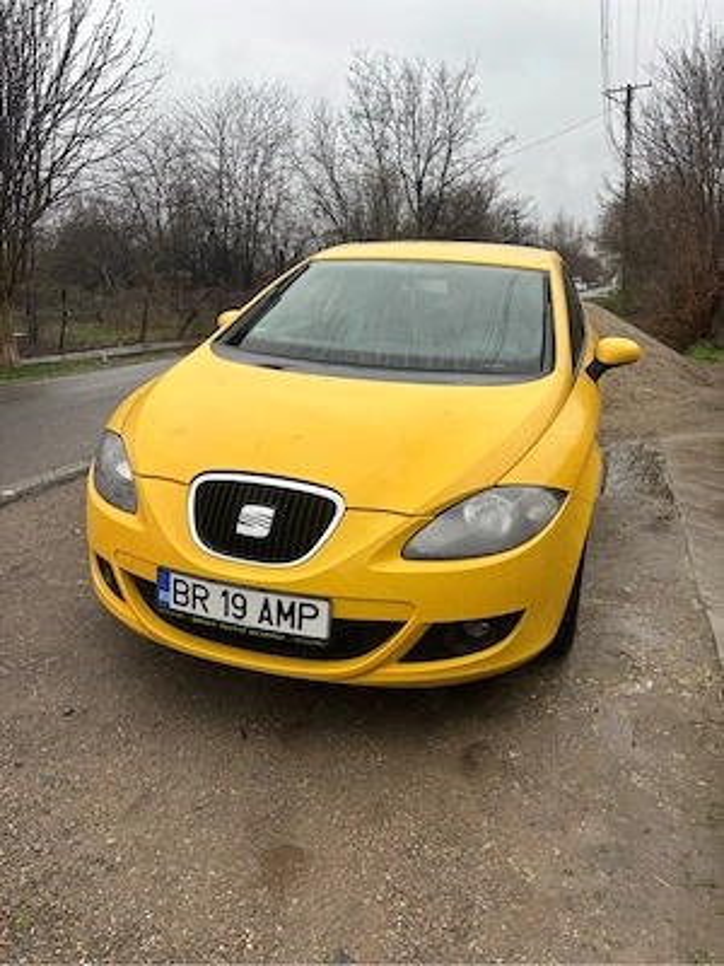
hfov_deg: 53.1
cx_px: 362
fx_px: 725
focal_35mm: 26
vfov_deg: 67.3
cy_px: 483
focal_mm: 5.96
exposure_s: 1/302
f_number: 1.6
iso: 50
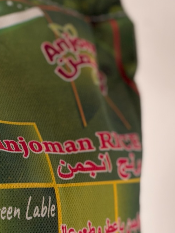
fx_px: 540
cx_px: 25
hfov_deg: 18.2
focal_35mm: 80
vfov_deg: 24.3
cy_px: 158
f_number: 1.6
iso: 100
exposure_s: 1/121
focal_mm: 5.96
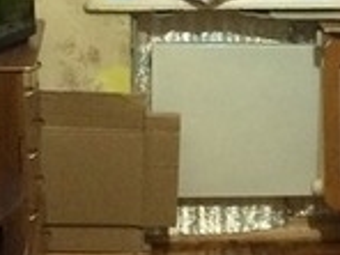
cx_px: 416
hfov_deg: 12.3
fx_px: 1542
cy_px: 156
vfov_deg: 9.4
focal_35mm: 157
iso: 320
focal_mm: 4.15
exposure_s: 1/24
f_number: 2.2
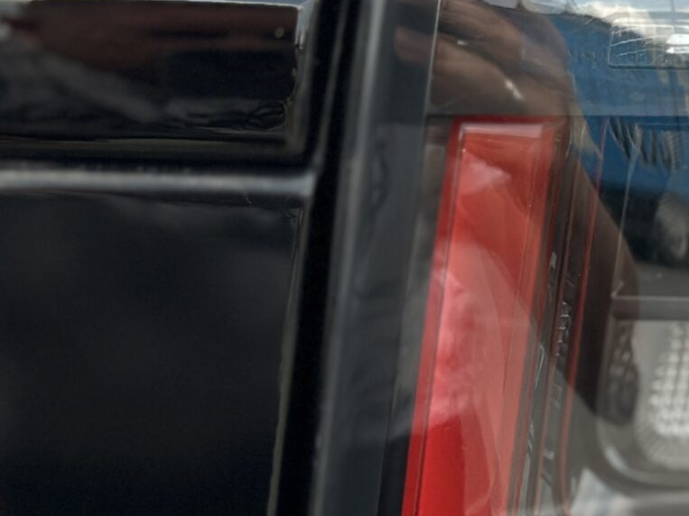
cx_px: 838
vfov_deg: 9.2
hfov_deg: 12.0
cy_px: 428
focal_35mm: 161
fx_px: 3204
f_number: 1.78
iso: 80
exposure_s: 1/1339
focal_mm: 6.86
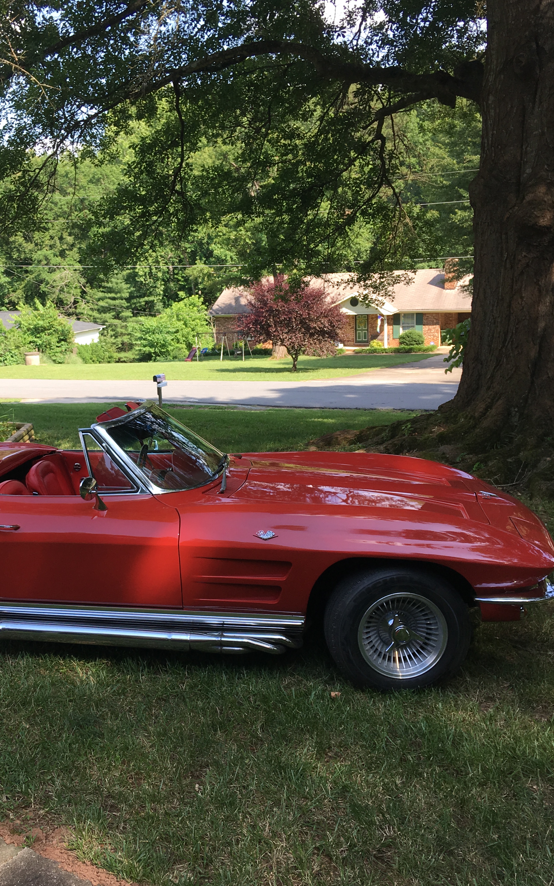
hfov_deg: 33.9
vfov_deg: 52.7
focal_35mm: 37
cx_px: 156
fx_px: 894
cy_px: 424
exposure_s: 1/361
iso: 25
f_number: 2.2
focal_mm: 4.15
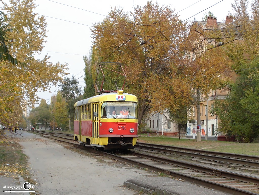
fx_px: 374
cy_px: 98
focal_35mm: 50
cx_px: 130
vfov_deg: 29.1
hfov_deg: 38.2
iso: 80
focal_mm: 11.1
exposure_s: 1/250
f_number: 4.4
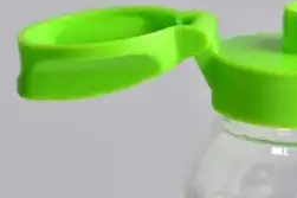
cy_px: 61
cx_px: 232
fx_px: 1278
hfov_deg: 13.2
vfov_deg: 8.8
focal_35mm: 155
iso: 200
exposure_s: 1/40
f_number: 3.5
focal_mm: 50
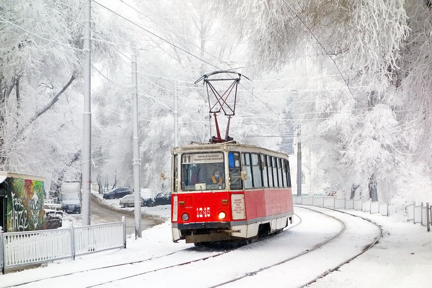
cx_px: 216
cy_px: 144
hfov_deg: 20.4
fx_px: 1200
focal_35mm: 100
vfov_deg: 13.7
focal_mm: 36.97
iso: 250
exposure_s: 1/500
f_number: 4.9
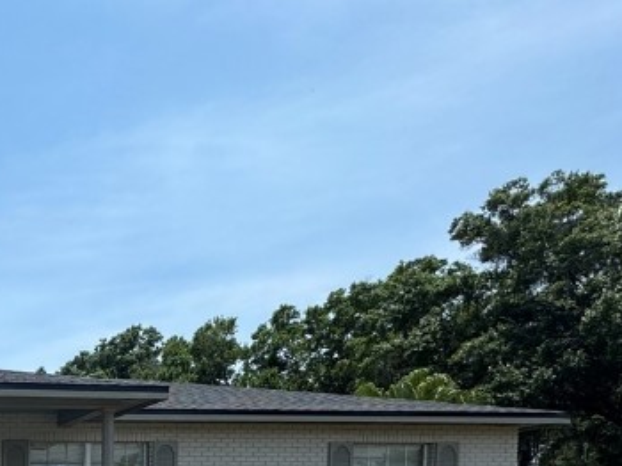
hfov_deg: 34.7
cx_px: -155
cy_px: 596
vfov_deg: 29.0
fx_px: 736
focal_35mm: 41
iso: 50
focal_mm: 2.22
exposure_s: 1/1748
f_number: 2.2
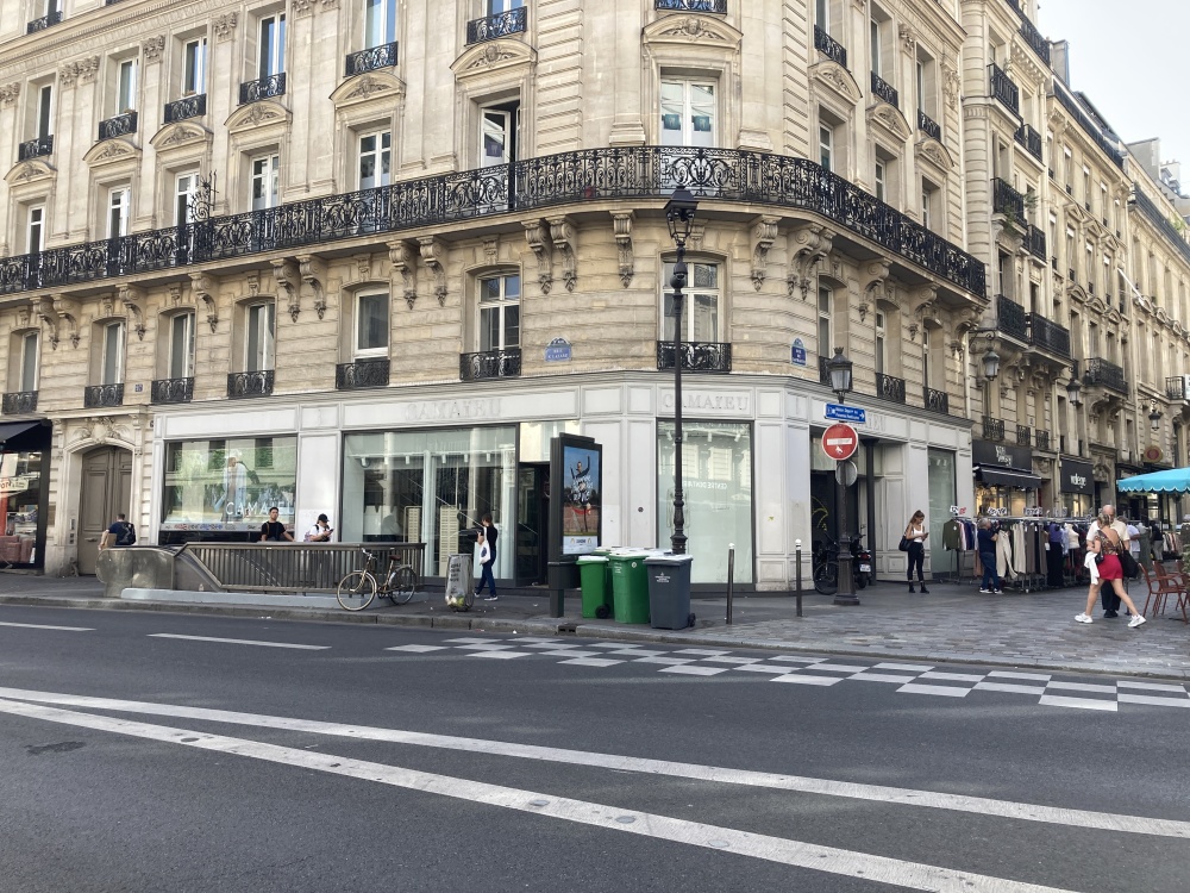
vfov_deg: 49.7
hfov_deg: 63.4
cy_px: 446
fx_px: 963
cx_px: 595
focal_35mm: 28
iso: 20
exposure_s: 1/355
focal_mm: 3.99
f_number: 1.8
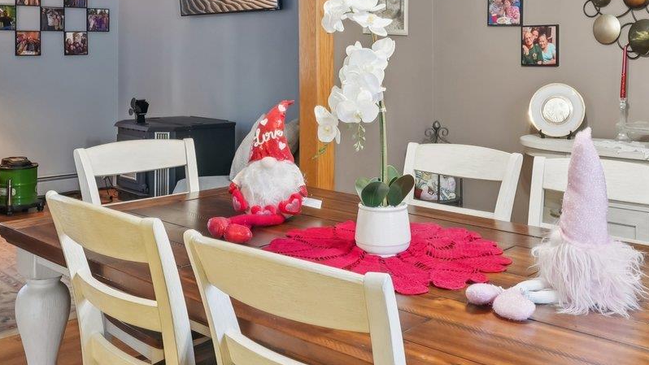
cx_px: 359
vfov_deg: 27.1
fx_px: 740
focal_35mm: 43
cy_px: 61
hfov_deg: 47.3
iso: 400
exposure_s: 1/3.33
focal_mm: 16
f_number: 8
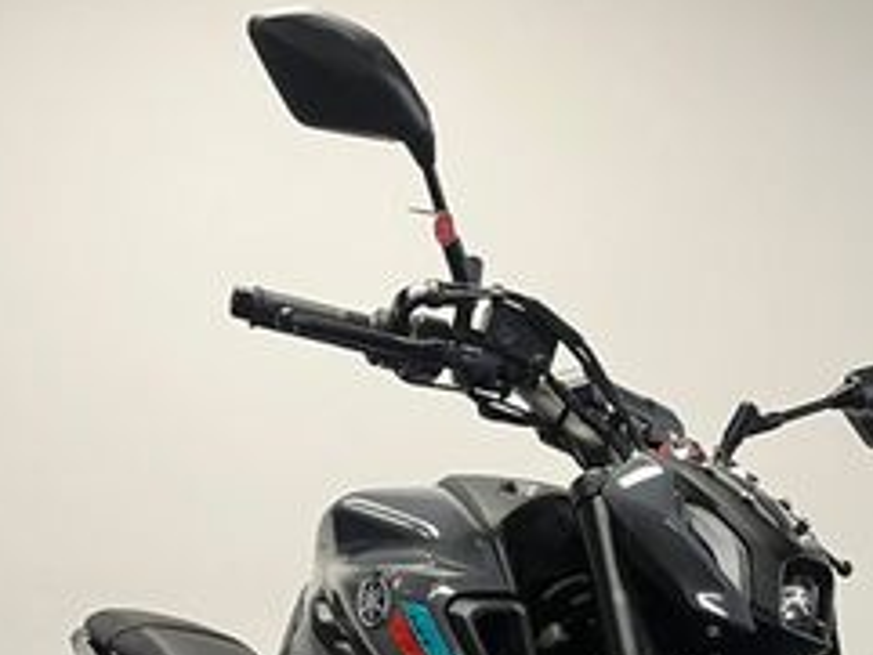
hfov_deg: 28.0
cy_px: 850
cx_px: 554
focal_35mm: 69
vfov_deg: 19.6
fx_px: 1741
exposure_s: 1/50
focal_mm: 5.1
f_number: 1.6
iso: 64
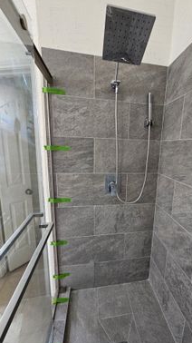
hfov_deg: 69.3
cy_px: 174
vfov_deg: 103.0
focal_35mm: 15
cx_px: 120
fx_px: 136
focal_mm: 2.2
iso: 640
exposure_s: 1/24
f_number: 2.2
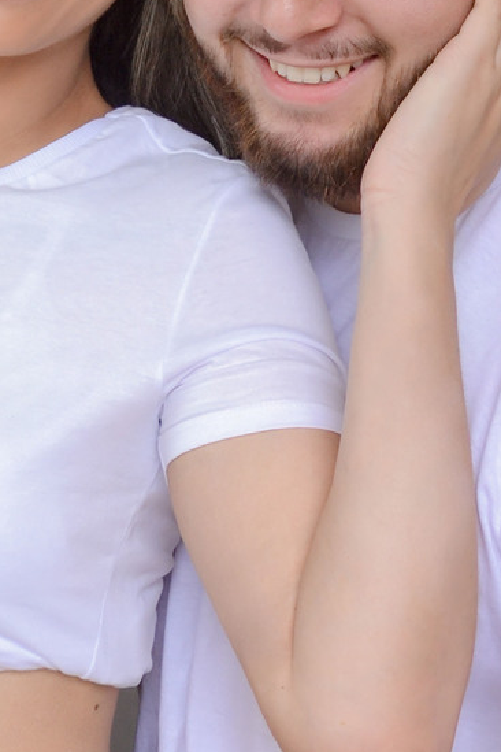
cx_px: 141
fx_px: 2463
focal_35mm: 118
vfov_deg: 17.2
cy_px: 599
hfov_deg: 11.6
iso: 400
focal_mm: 24
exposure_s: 1/200
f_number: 5
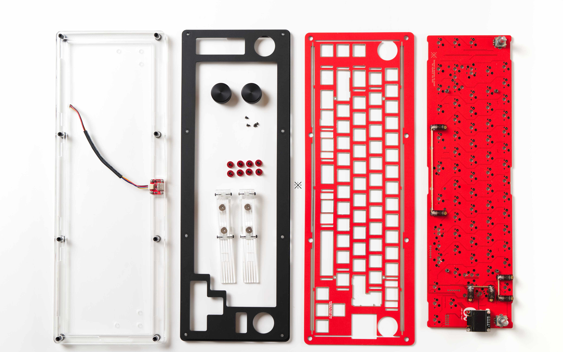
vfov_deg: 24.4
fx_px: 813
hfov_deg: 38.2
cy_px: 185
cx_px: 283
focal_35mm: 53
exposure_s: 1/50
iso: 200
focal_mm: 34.3
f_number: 5
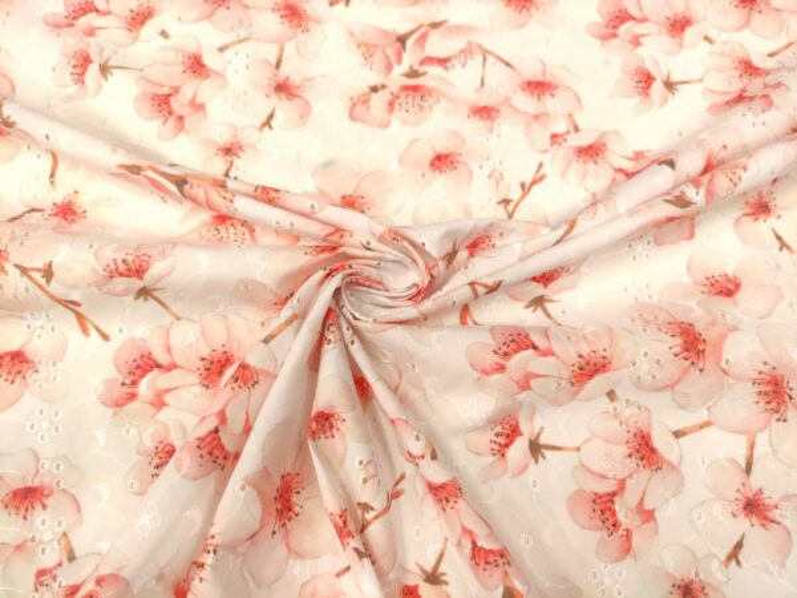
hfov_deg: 69.4
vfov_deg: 54.9
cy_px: 299
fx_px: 576
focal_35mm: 25
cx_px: 398
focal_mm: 5.43
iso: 500
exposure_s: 1/160
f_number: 1.89
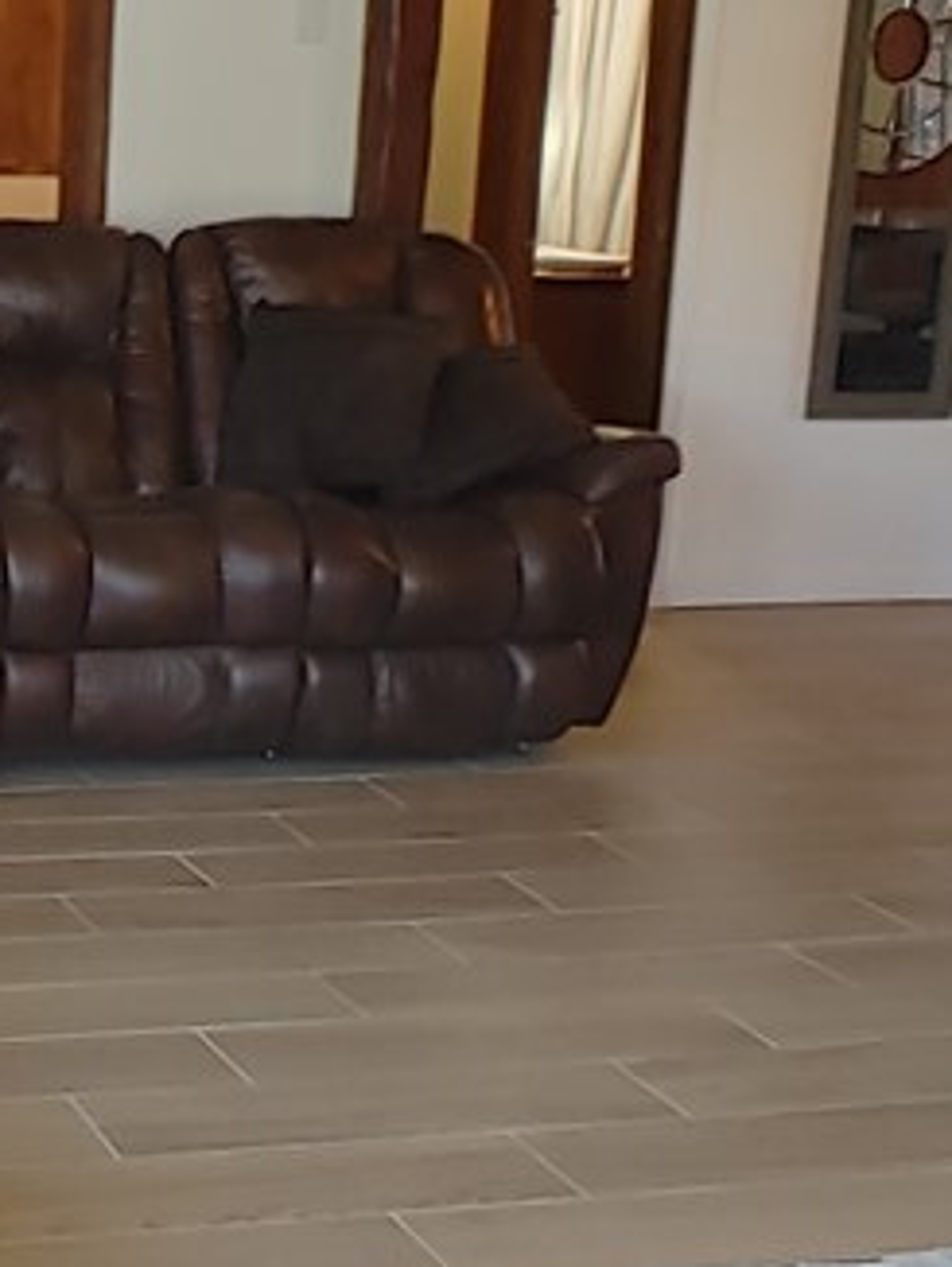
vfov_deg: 28.1
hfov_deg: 19.7
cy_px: 490
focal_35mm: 69
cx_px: -268
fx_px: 2527
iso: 150
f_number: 1.9
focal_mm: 1.78
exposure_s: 1/24
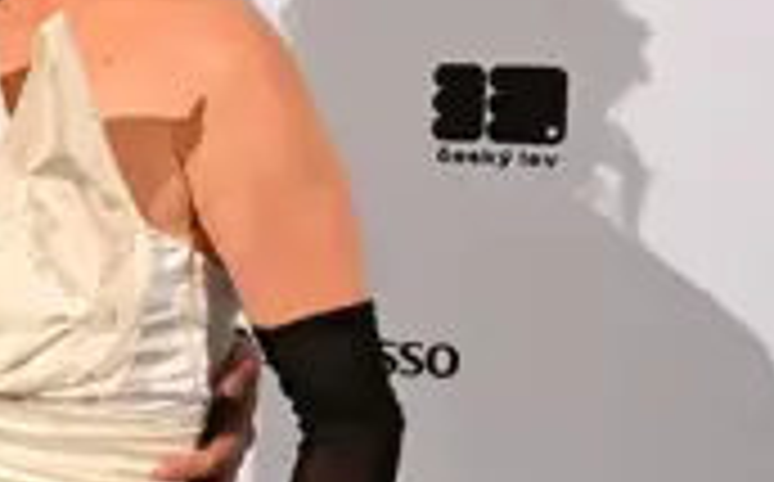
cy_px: 135
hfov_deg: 15.3
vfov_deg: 10.1
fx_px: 2719
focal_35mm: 129
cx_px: -292
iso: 2500
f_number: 5.6
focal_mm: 31.5
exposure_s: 1/250
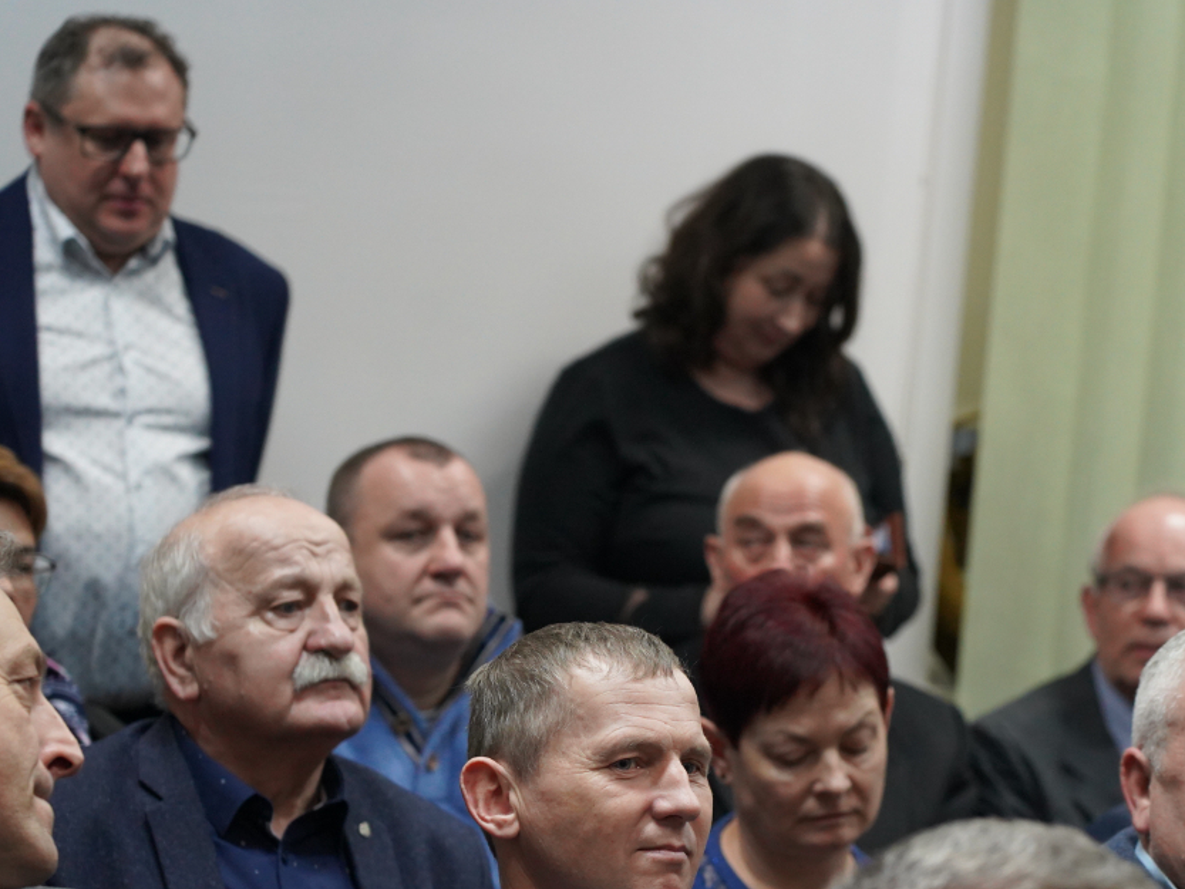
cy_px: 600
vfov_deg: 10.3
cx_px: 768
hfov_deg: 13.7
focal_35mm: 144
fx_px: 4930
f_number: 4
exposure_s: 1/160
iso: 4000
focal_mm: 96
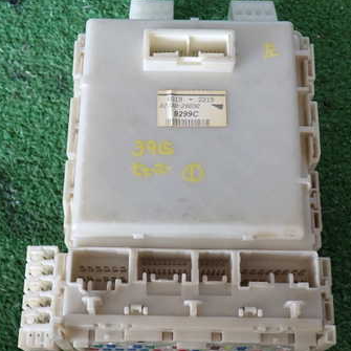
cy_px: 191
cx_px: 170
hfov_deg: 30.0
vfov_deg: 30.0
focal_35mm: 57
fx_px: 654
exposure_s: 1/80
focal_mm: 6.37
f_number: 2.5
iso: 160
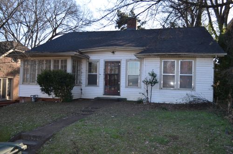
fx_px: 194
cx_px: 116
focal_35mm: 30
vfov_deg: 43.4
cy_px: 77
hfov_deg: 62.0
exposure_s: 1/200
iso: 100
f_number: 4.5
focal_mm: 20
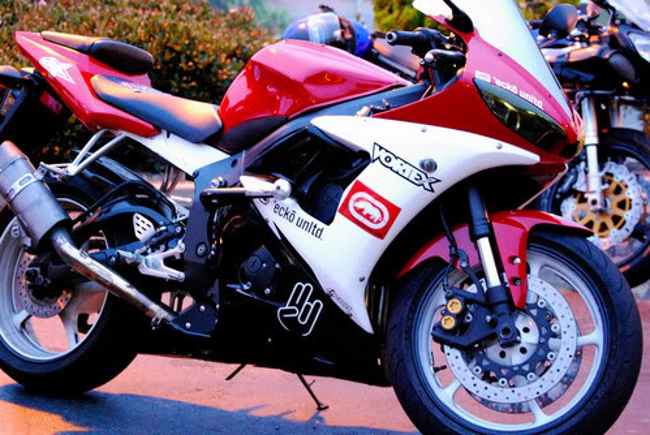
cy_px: 203
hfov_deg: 19.3
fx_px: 1910
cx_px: 295
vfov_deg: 13.0
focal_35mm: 106
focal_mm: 55
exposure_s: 1/13
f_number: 4
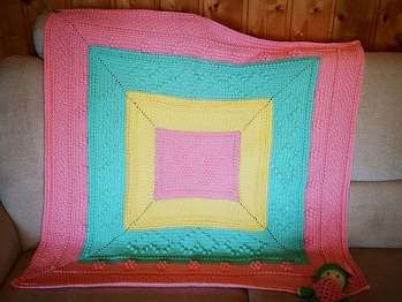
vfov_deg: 39.7
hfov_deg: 51.3
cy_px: 151
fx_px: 418
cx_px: 201
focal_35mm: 36
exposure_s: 1/45
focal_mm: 5.58
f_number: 1.8
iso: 160
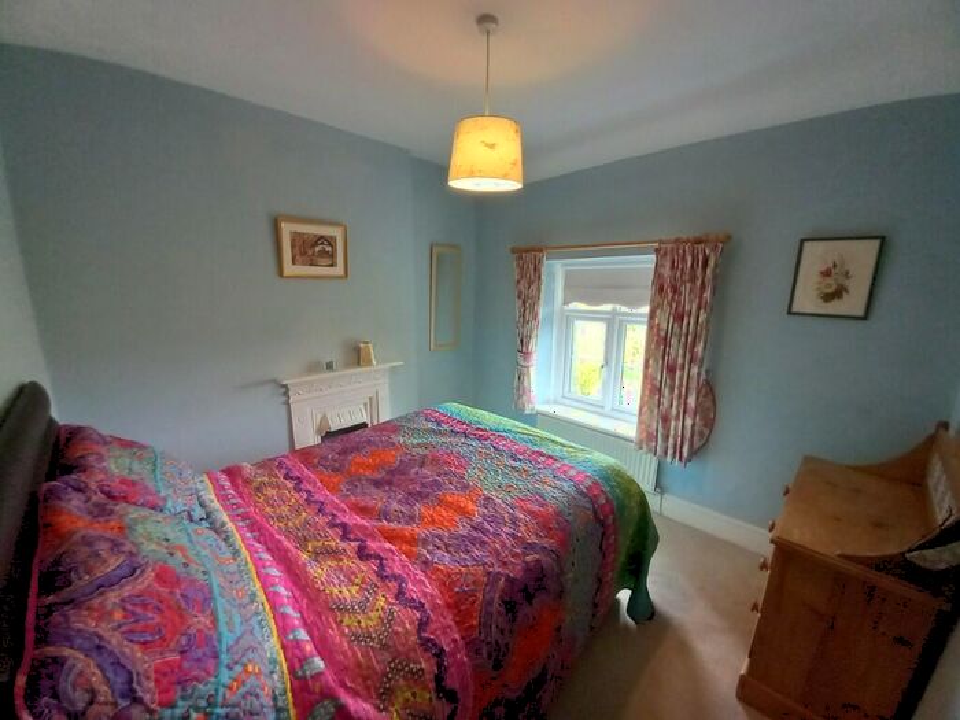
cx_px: 480
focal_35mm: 13
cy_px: 360
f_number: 2.2
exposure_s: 1/25
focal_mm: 1.13
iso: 200
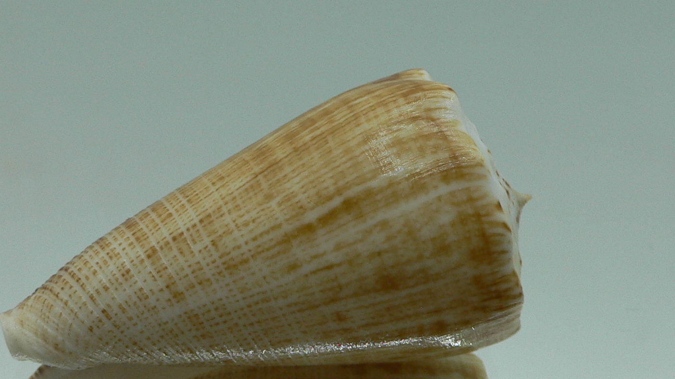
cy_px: 273
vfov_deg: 21.7
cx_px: 285
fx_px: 984
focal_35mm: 55
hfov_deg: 37.8
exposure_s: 1/100
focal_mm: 4.6
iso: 80
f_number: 2.8
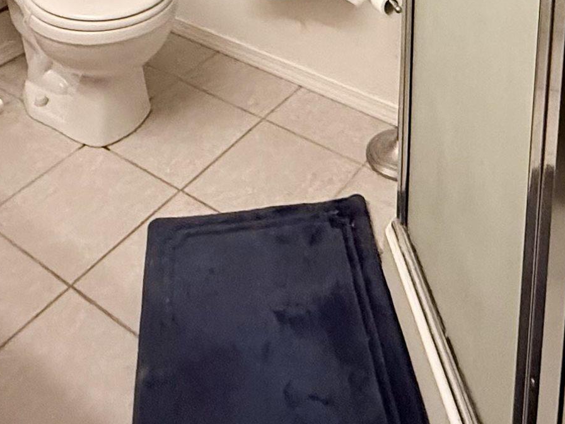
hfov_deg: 39.6
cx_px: 326
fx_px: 783
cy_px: -239
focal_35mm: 48
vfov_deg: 23.3
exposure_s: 1/60
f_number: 2.2
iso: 640
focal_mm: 2.22
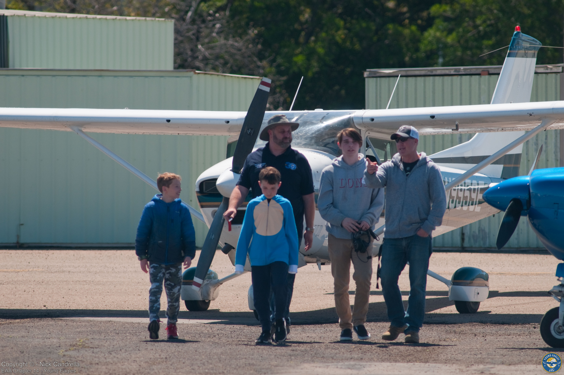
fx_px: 7041
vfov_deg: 3.0
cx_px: 282
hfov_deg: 4.6
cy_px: 188
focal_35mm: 450
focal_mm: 300
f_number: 6.3
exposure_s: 1/400
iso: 100
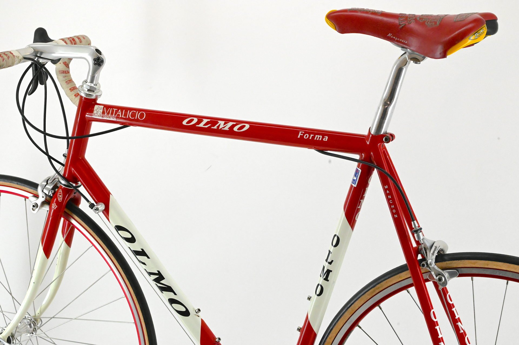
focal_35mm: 70
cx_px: 260
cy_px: 172
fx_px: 1009
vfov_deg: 19.4
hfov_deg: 28.9
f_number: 14
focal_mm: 70
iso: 8000
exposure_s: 1/500
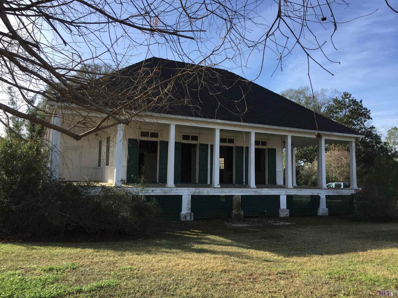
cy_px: 149
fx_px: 333
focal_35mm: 29
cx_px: 199
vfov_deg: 48.2
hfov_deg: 61.7
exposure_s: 1/1163
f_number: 2.2
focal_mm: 4.15
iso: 32
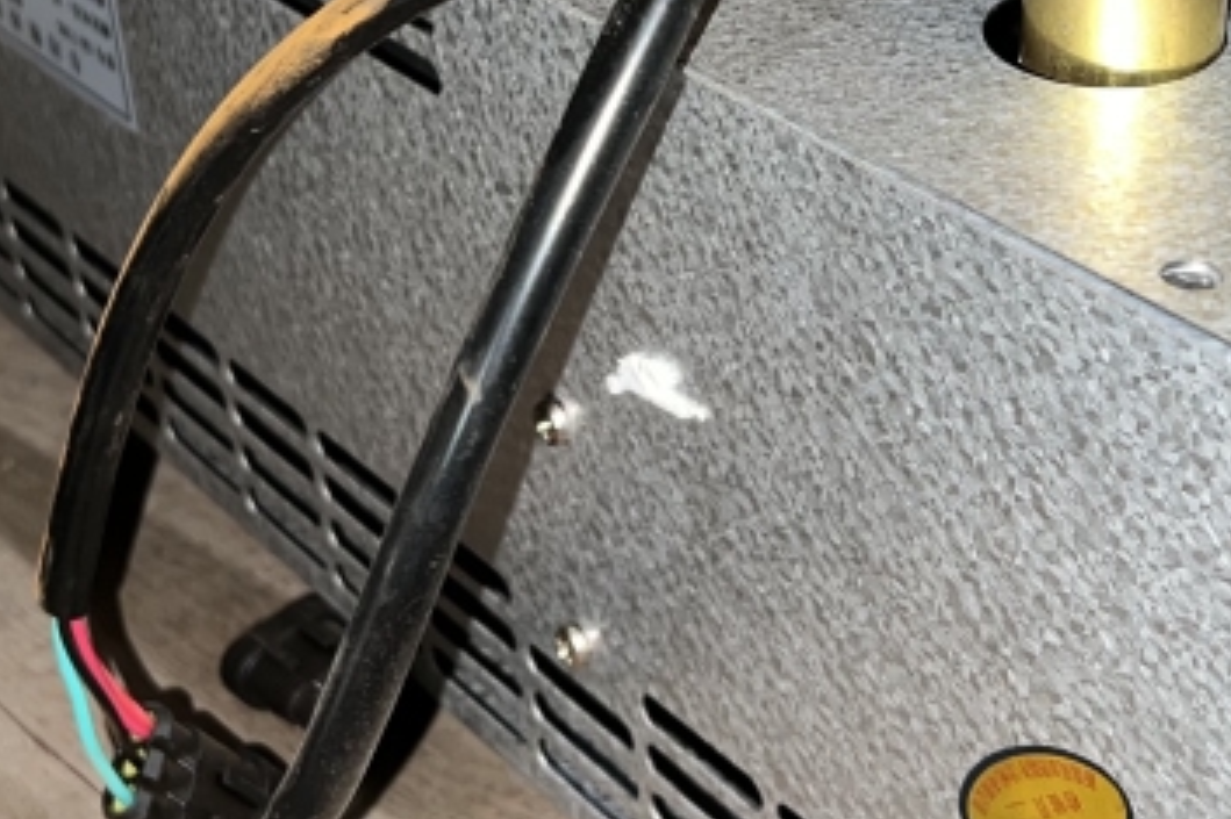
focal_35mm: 76
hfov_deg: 26.7
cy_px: -38
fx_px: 2597
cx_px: 638
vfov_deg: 17.4
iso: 64
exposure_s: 1/15
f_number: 1.5
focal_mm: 5.7
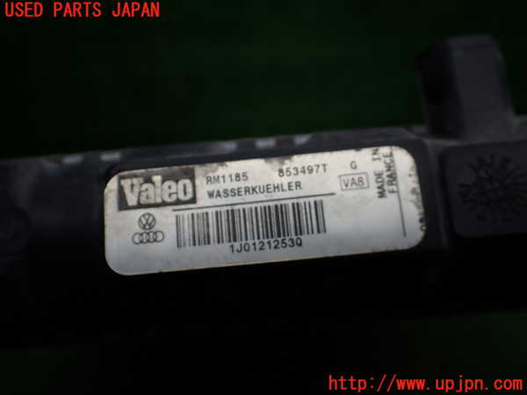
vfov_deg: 46.8
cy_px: 198
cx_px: 264
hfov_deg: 60.0
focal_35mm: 30
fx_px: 457
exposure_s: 1/200
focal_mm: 5.4
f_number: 2.3
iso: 100
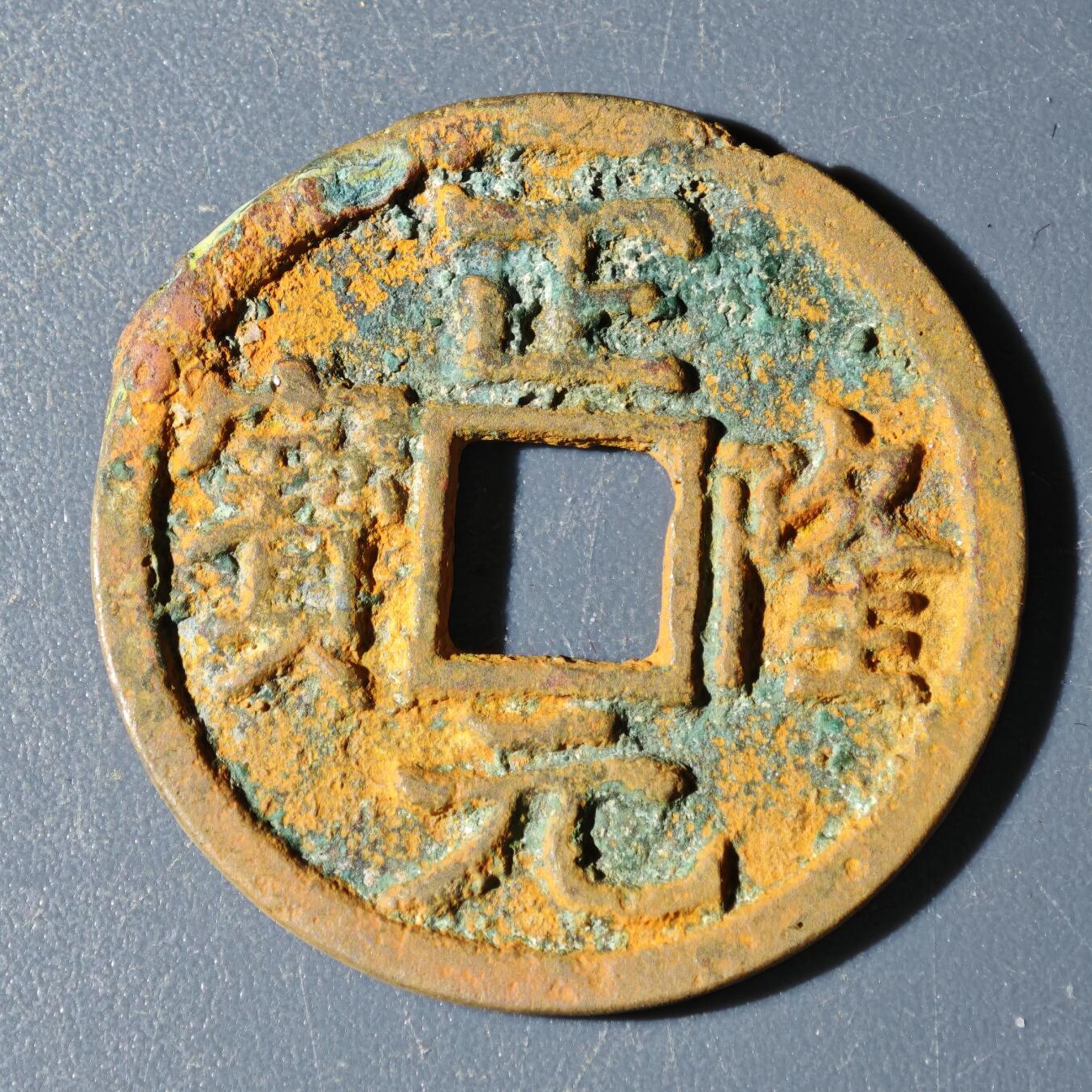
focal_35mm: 123
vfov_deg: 14.2
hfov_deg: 14.2
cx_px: 546
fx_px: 4390
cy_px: 534
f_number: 2
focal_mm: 9
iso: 400
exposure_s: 1/100
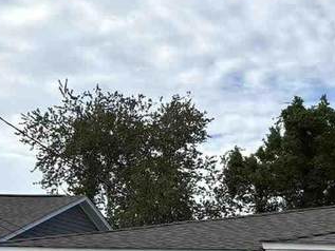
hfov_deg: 16.9
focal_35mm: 105
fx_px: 1017
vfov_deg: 13.4
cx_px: 507
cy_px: 358
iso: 50
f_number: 1.6
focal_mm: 5.96
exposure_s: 1/2141
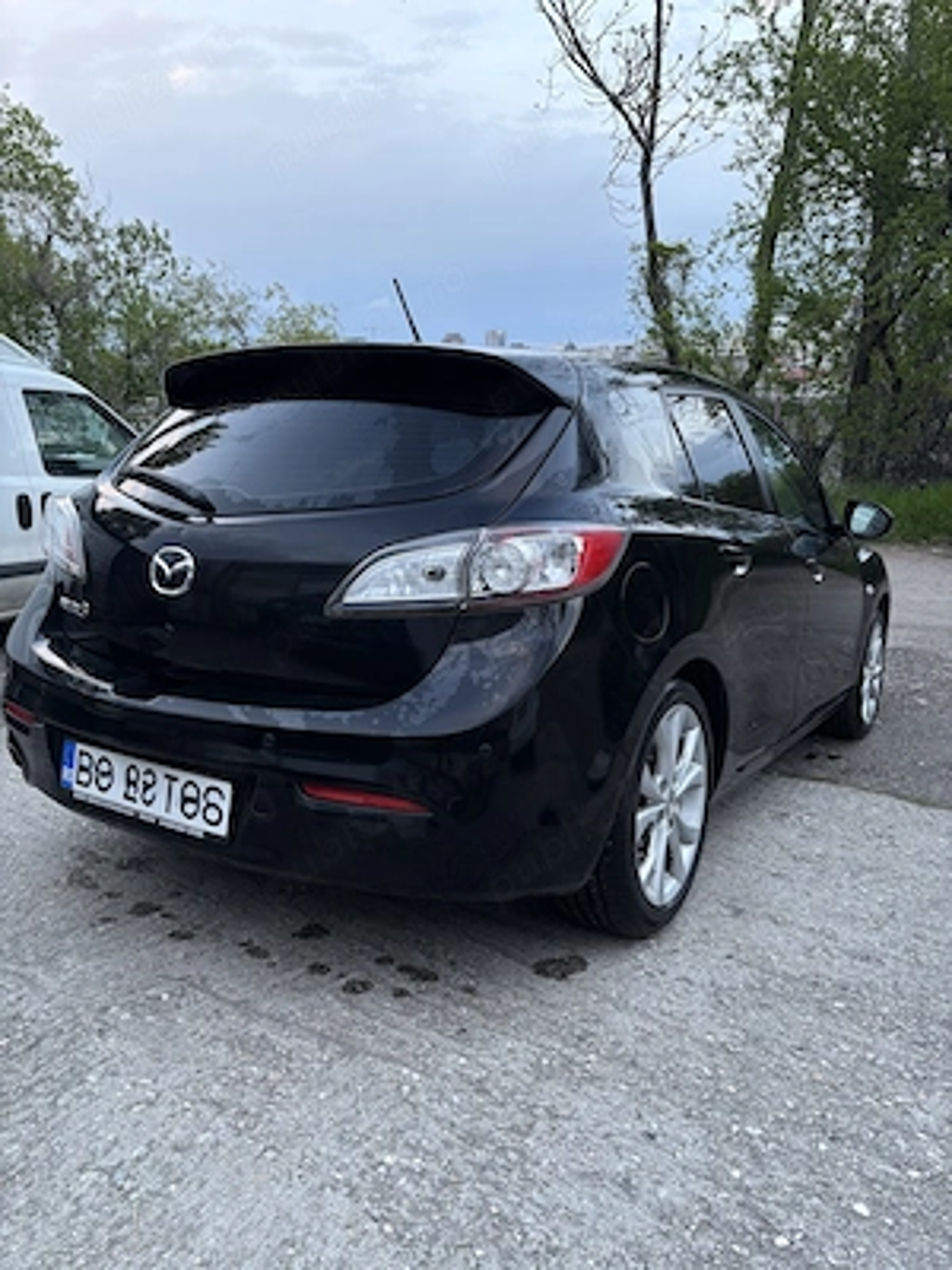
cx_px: 476
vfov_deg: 67.3
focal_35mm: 26
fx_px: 953
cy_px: 635
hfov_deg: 53.1
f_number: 1.6
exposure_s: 1/86
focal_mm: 5.96
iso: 125
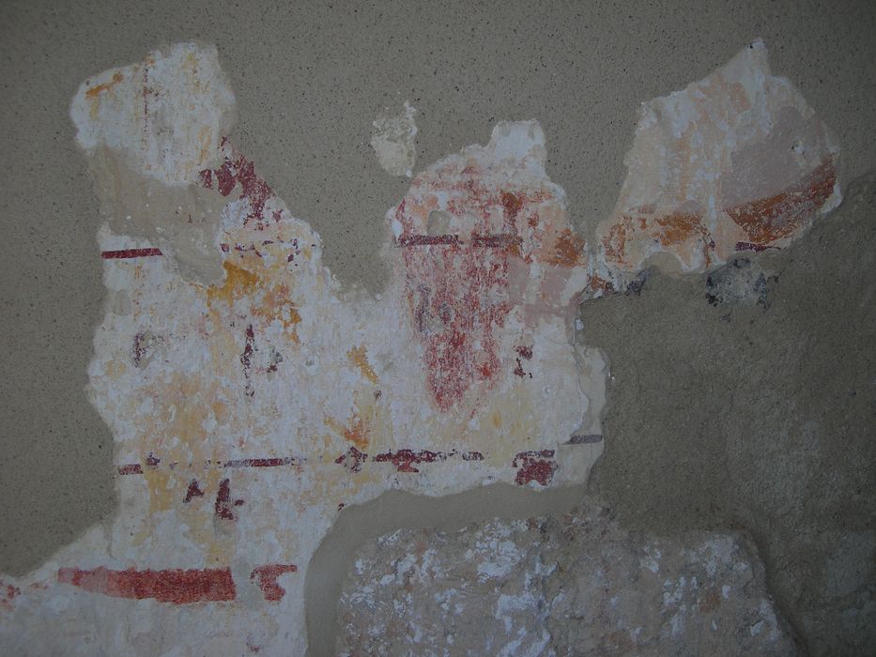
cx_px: 438
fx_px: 962
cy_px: 328
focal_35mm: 38
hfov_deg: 49.0
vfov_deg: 37.7
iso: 50
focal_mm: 7.8
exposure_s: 1/60.1
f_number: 2.8
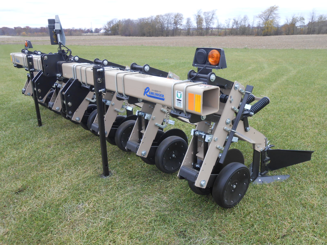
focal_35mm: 30
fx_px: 283
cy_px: 122
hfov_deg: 60.0
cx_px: 164
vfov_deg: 46.8
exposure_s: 1/125
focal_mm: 5.3
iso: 80
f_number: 3.8
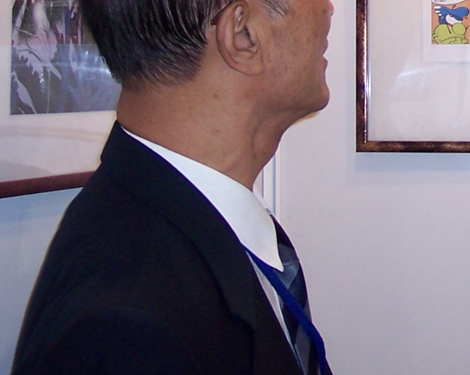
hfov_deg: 15.2
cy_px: -50
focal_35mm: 123
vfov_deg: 12.3
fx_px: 1710
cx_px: 544
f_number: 2.8
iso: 100
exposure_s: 1/60
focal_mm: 8
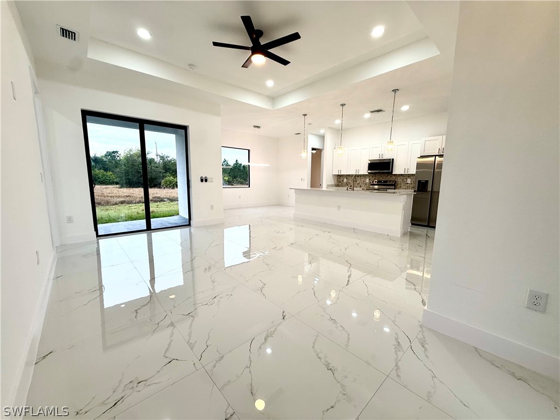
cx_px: 280
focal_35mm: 14
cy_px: 210
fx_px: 226
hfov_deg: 102.1
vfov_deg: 85.7
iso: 80
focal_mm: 2.22
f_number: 2.2
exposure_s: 1/120
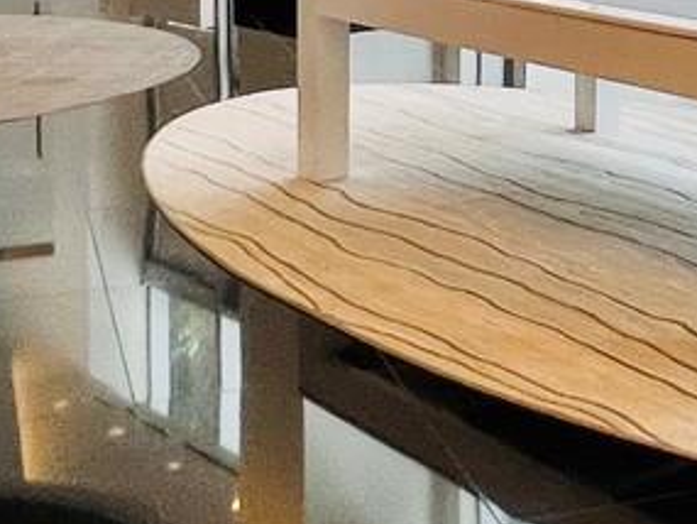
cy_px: -122
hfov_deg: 25.5
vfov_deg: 19.0
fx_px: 1470
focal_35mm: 73
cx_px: 677
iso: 64
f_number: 1.8
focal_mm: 1.57
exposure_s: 1/120
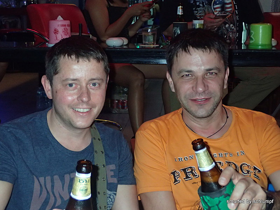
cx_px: 140
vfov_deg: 25.7
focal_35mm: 57
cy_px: 105
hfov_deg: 33.8
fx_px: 461
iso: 800
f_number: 3.5
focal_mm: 10.29
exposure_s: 1/50
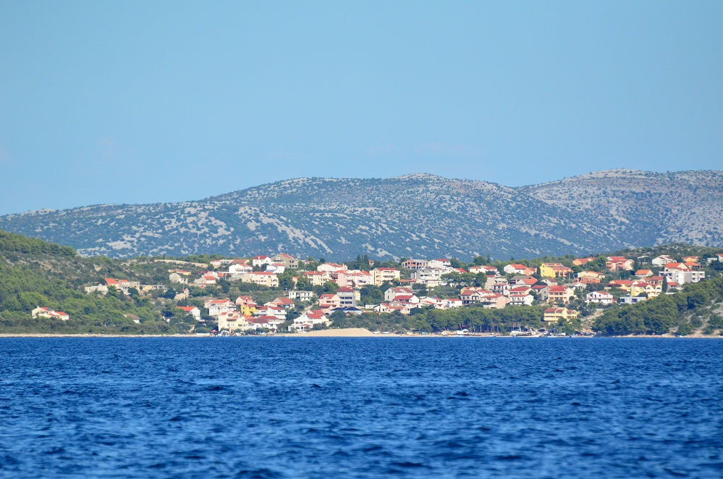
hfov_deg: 5.3
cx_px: 362
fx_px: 7814
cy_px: 240
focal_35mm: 390
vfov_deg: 3.5
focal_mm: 260
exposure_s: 1/8000
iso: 1400
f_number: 5.6
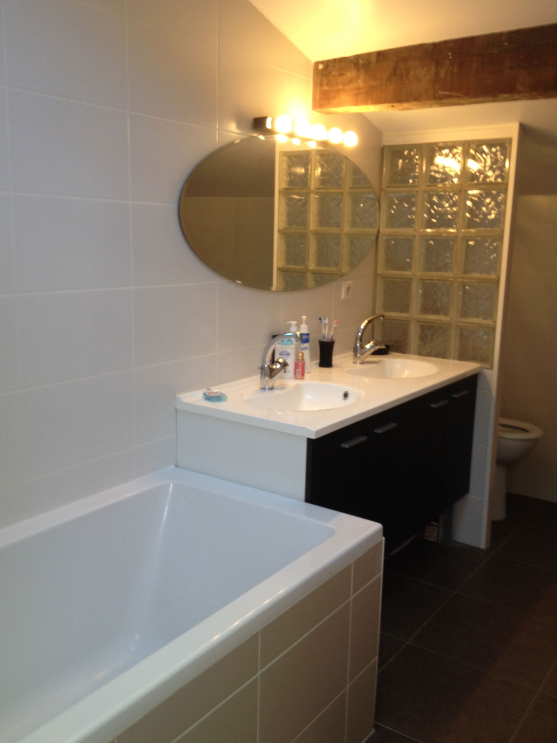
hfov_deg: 39.7
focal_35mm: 36
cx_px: 276
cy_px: 370
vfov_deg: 51.3
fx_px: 772
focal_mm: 4.28
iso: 50
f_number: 2.4
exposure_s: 1/20
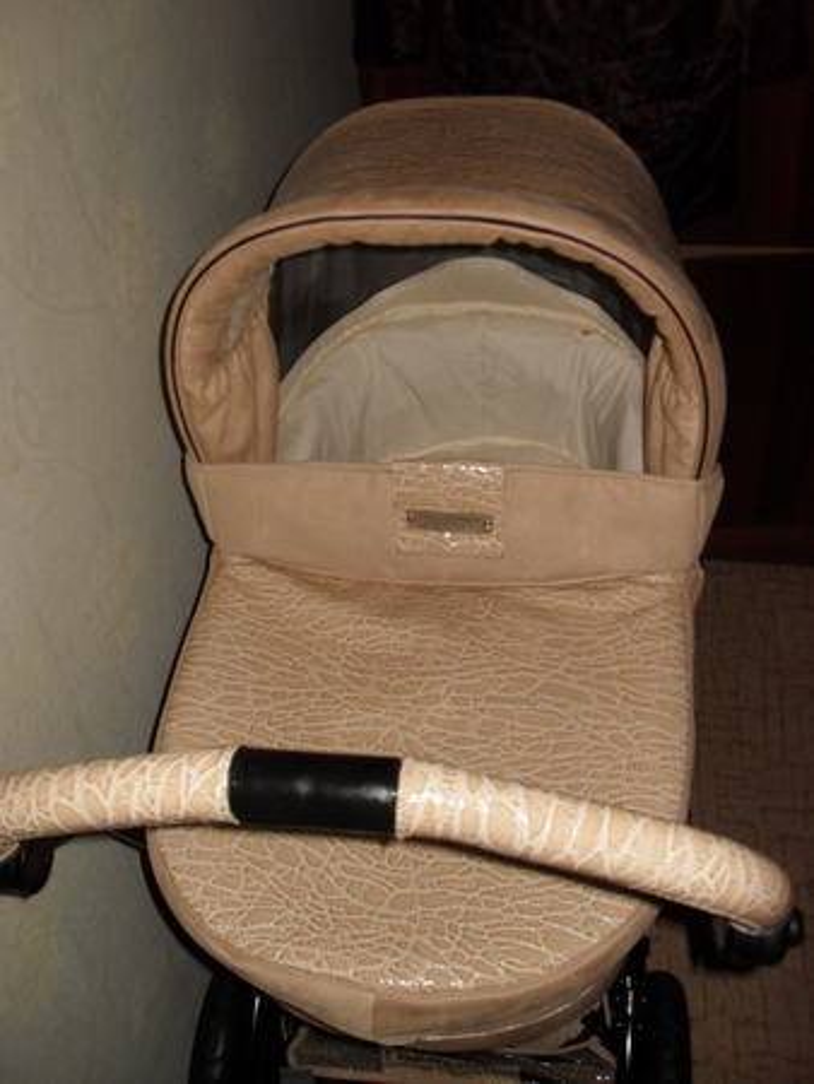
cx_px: 407
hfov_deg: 40.7
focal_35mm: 35
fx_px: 1096
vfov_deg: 52.6
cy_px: 542
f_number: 8.9
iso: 160
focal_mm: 6.2
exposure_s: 1/45
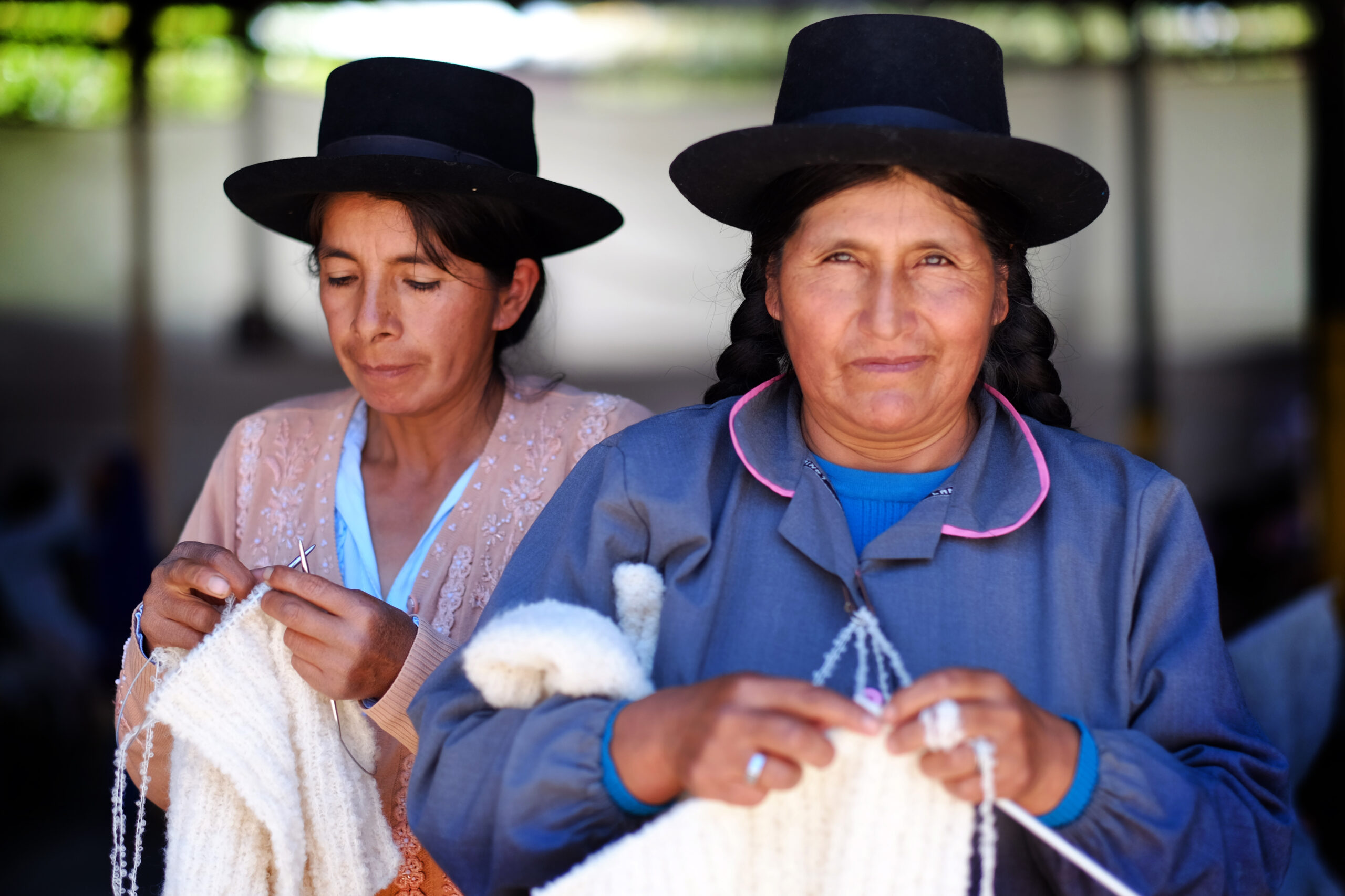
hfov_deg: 24.2
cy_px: 448
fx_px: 3138
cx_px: 672
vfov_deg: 16.3
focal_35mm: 84
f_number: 1.4
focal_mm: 56
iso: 200
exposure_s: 1/1000
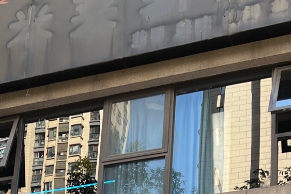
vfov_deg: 13.1
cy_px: 335
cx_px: 69
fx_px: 776
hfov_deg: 21.0
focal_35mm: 96
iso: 50
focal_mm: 5.7
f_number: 1.5
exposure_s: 1/374
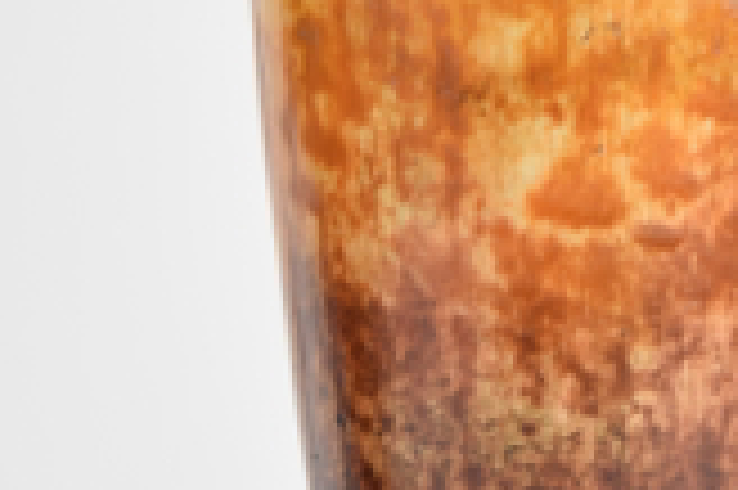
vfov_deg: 4.2
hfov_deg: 6.4
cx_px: 594
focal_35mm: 322
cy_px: 578
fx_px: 6593
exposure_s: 1/125
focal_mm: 55
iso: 400
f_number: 6.3
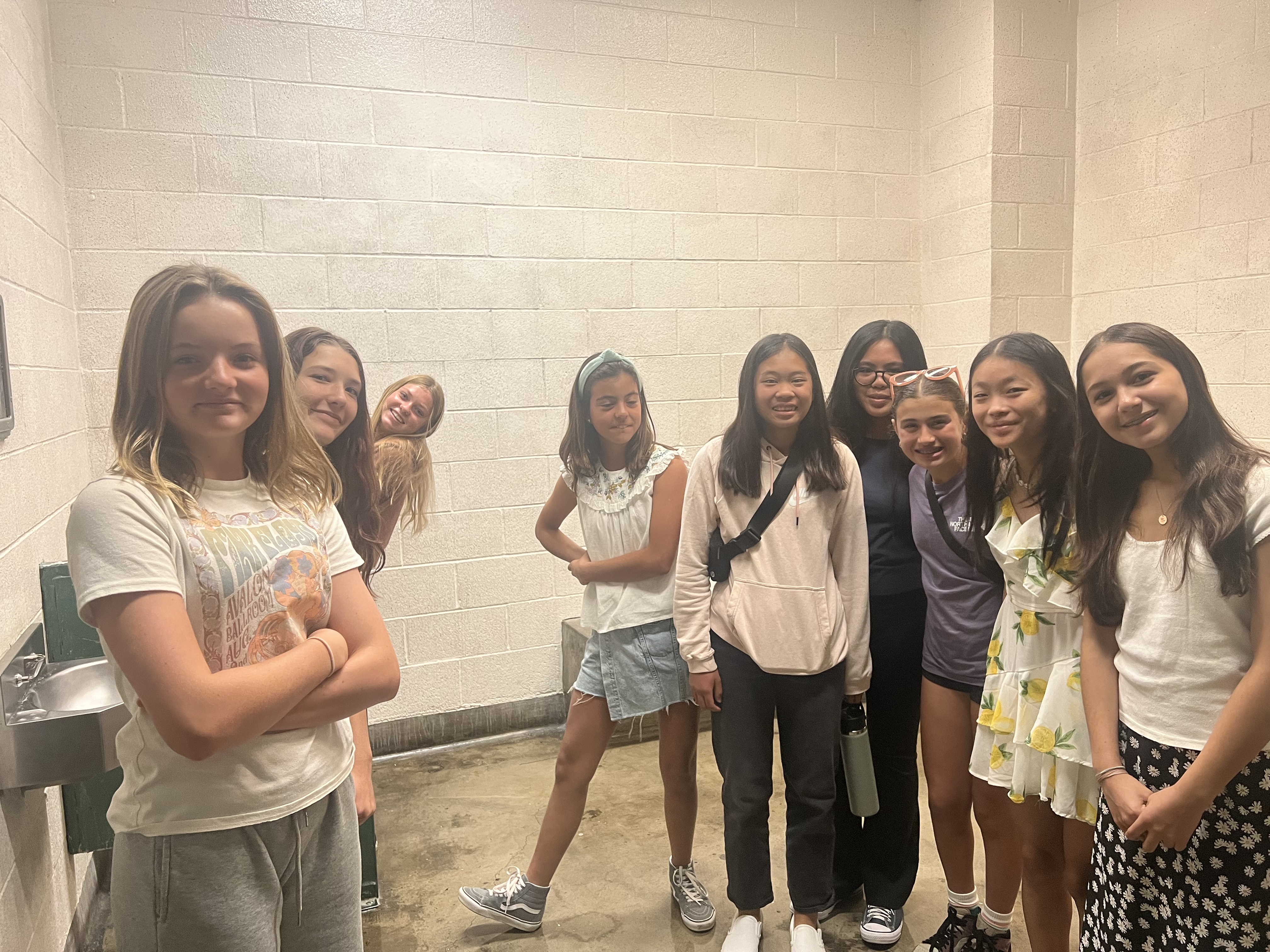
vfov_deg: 53.1
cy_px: 476
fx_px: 954
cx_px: 635
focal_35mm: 26
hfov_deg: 67.3
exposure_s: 1/60
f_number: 1.5
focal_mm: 5.7
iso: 160
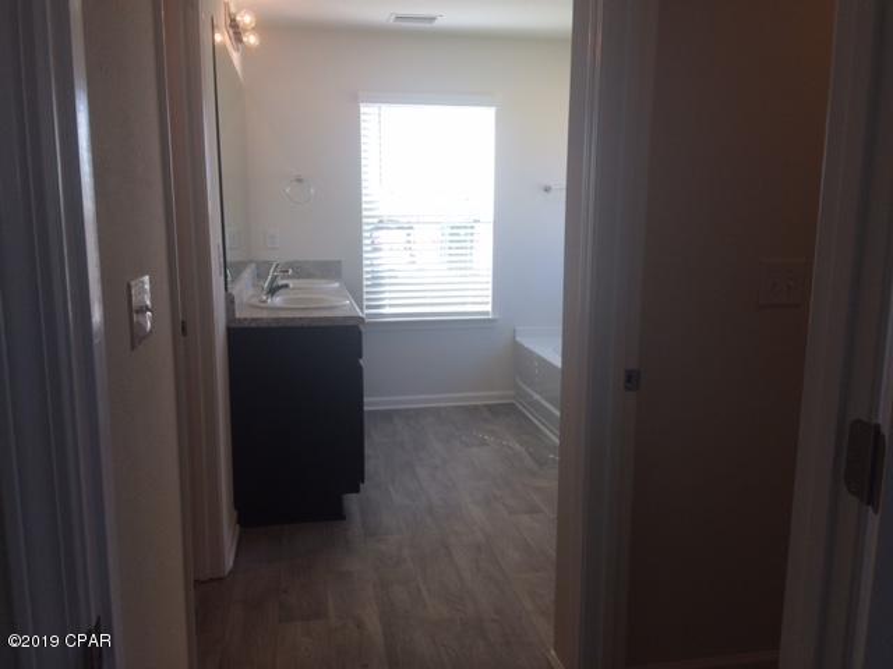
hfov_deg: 61.7
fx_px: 748
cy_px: 334
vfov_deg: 48.2
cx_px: 446
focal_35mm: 29
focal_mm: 4.15
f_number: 2.2
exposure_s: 1/120
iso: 32
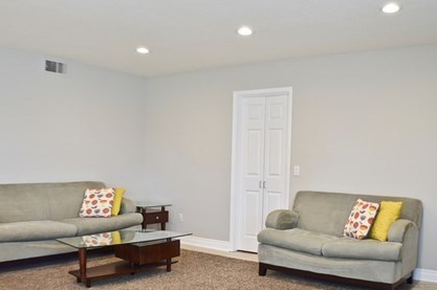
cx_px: 250
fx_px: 558
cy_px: 177
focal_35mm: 46
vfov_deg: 29.1
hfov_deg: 42.7
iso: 400
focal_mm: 20
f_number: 3.8
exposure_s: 1/50
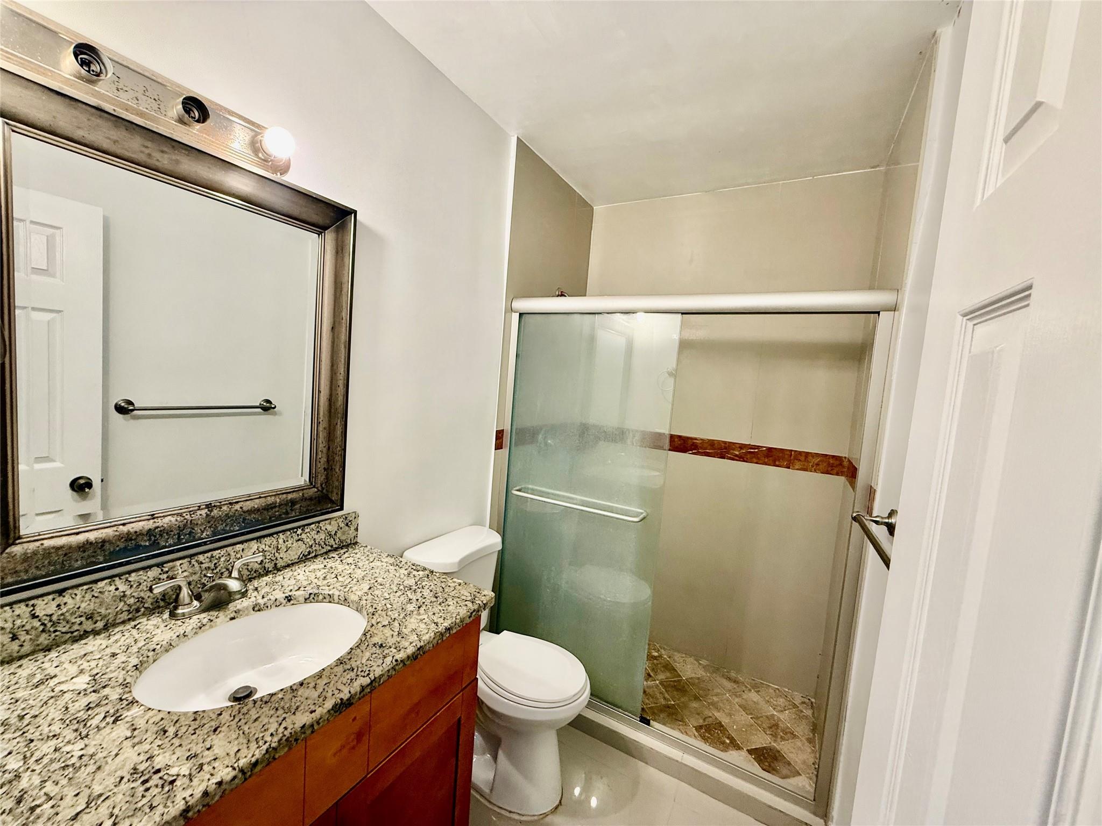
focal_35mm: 14
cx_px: 551
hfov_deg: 102.1
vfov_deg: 85.7
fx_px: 446
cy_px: 413
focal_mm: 2.22
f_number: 2.2
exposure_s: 1/60
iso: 160
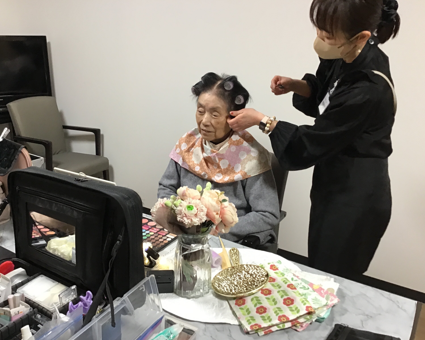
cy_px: 169
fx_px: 415
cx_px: 207
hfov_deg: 54.2
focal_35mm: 33
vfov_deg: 44.5
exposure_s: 1/30
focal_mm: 3.3
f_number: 2.4
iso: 100
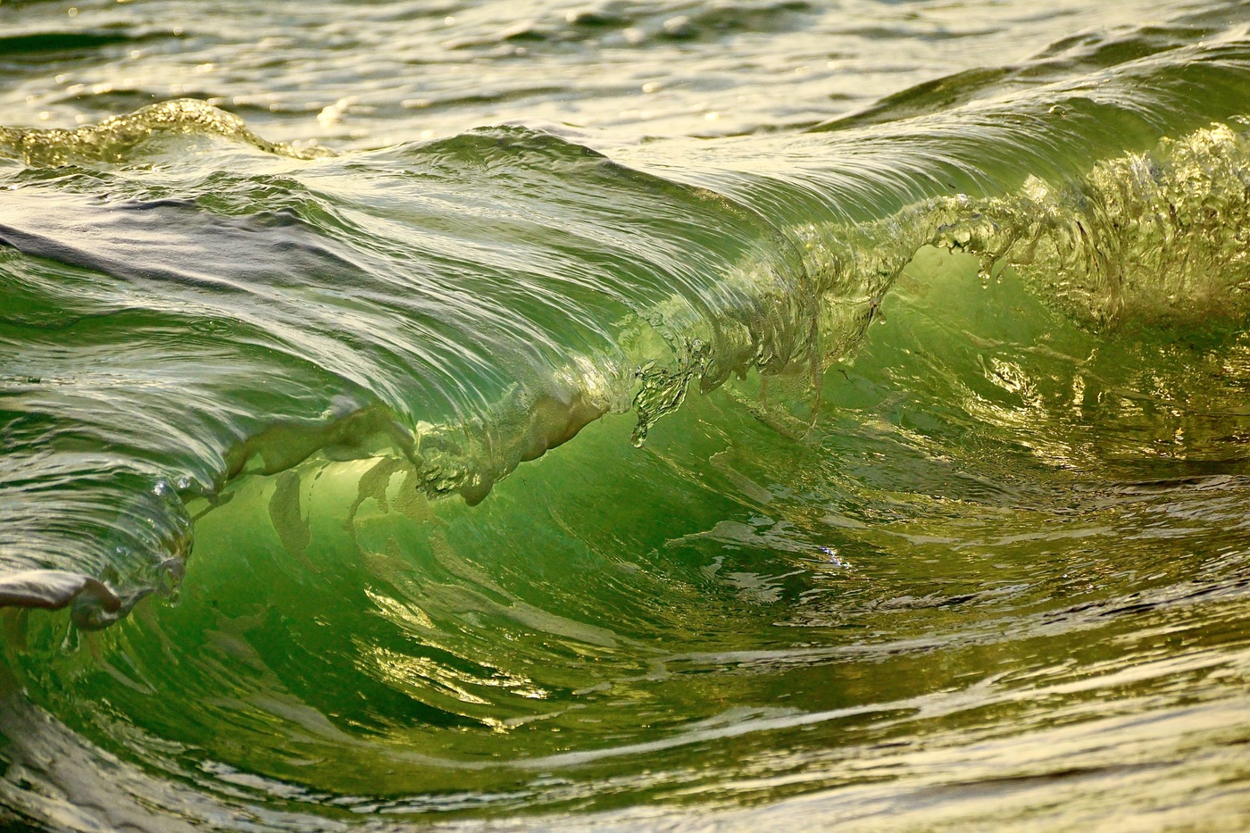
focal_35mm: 375
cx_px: 625
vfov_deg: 3.7
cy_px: 416
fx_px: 13018
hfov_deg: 5.5
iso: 500
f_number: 5.6
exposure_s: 1/2500
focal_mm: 250
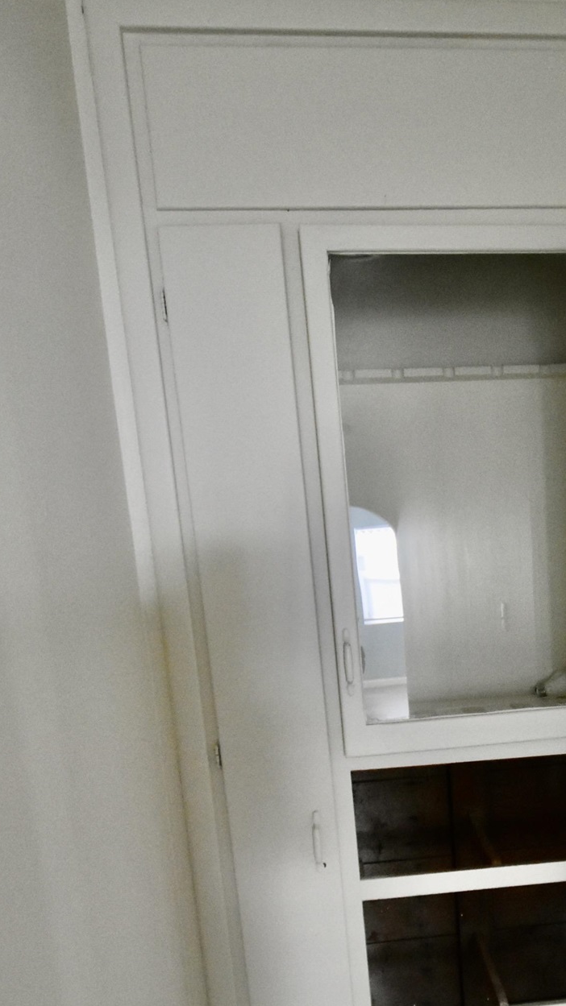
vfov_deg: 63.0
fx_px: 774
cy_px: 731
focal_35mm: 29
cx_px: 464
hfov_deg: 38.4
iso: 2500
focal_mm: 10
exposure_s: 1/125
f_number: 3.5
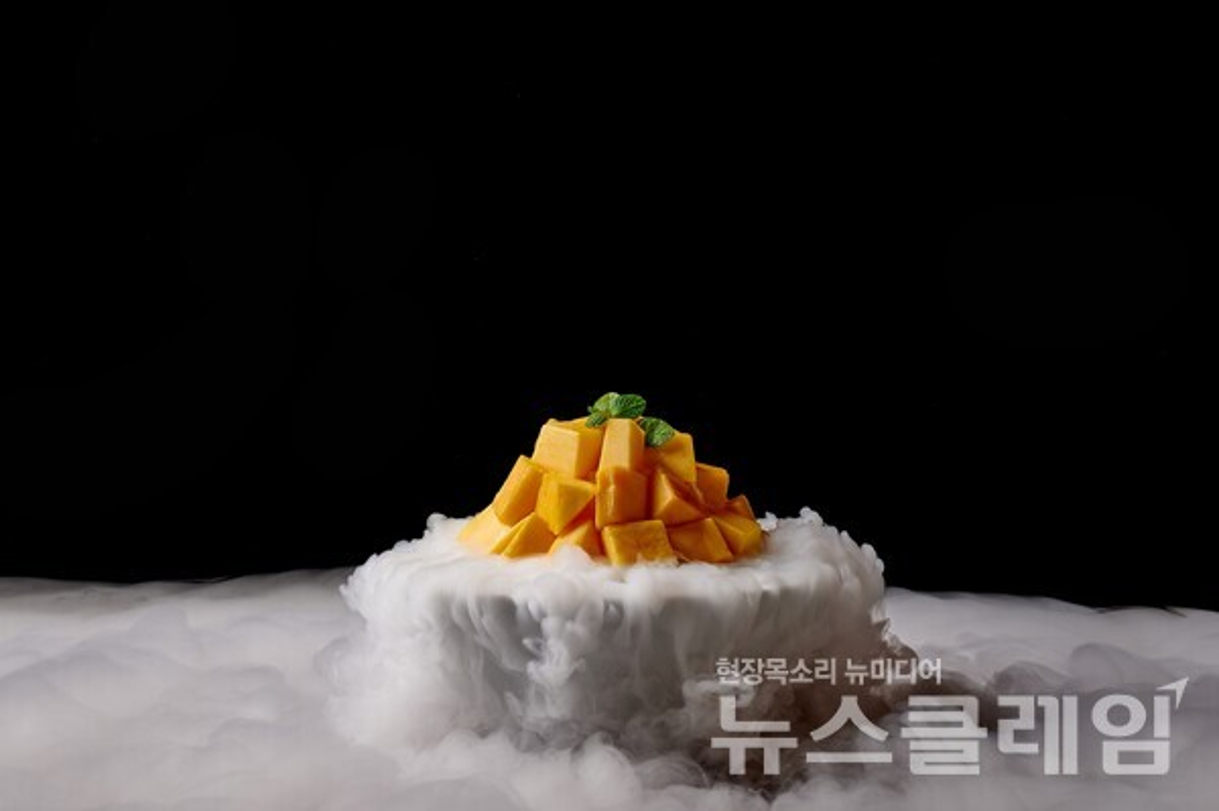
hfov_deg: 23.9
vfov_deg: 16.0
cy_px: 406
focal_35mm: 85
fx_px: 2876
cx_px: 610
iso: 125
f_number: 11
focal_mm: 85
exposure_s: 1/125
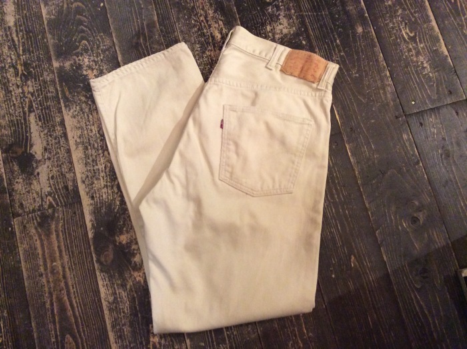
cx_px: 234
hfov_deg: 56.9
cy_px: 174
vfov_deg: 44.0
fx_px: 431
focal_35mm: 32
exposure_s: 1/17
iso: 320
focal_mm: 3.3
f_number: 2.4
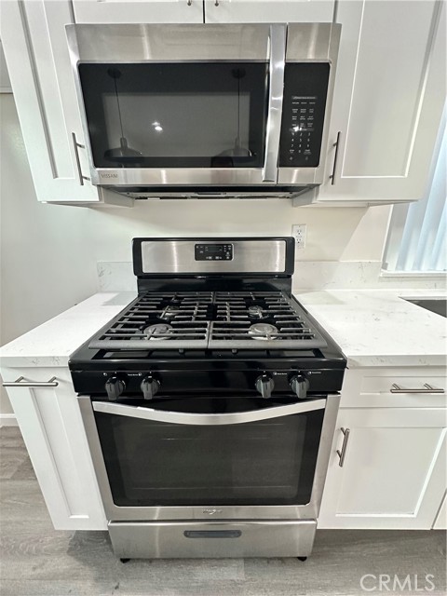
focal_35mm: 14
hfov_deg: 85.7
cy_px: 298
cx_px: 224
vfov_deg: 102.1
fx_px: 241
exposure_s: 1/60
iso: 400
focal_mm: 2.22
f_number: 2.2
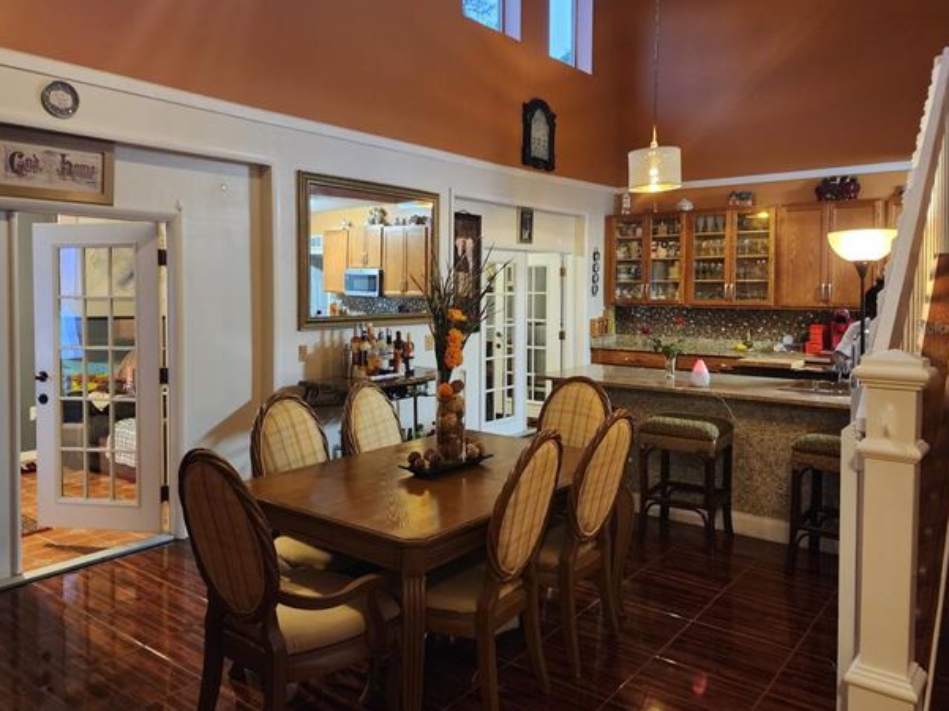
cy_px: 327
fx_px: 740
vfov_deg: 51.3
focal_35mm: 27
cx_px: 424
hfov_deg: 65.2
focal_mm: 6.4
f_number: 1.8
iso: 640
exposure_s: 1/30
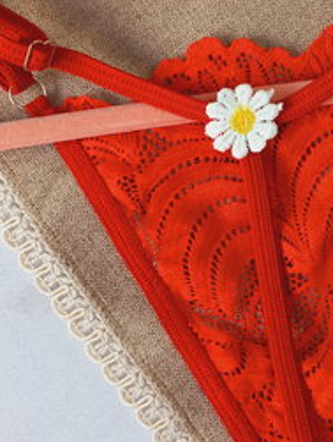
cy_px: 144
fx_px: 678
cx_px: 270
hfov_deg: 27.0
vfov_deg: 35.7
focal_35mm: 53
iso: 64
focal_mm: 4.6
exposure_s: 1/50
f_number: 1.8
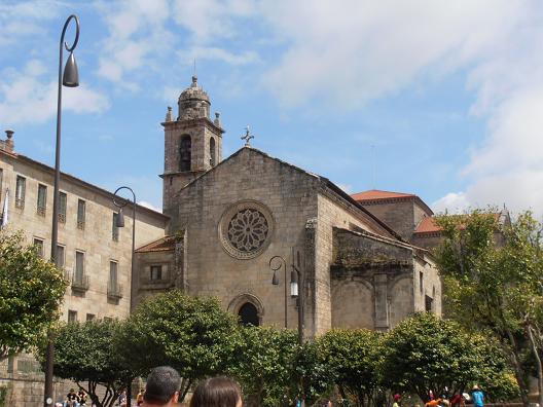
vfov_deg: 21.3
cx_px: 272
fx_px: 1082
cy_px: 204
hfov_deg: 28.2
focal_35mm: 69
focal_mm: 12.29
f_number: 4.8
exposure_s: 1/800
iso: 80
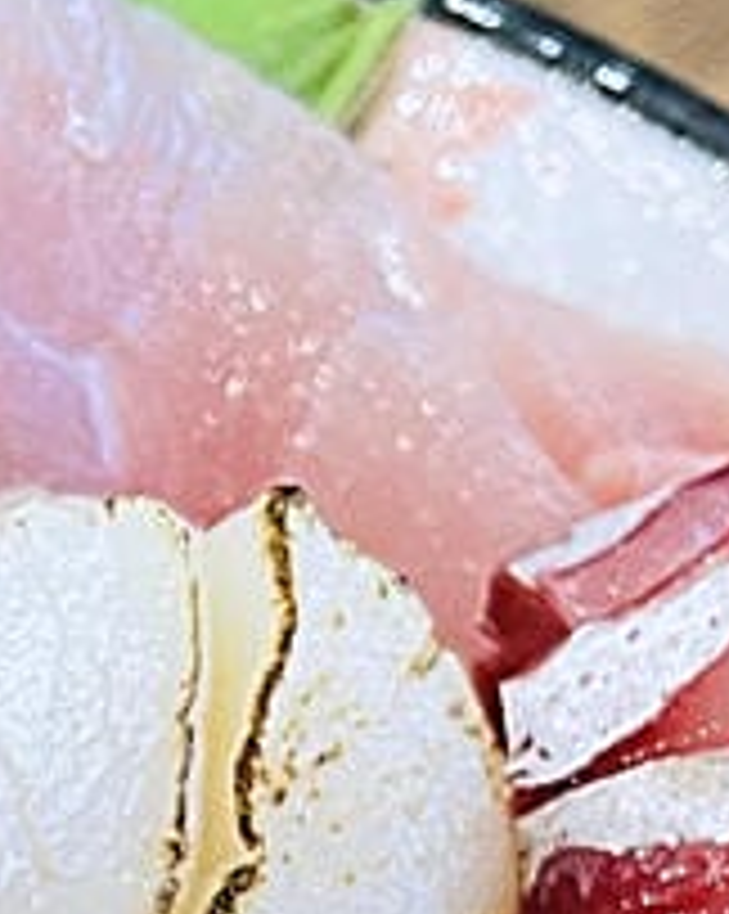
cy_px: 1472
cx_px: -616
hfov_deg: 9.7
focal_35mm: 150
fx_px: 4052
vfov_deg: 12.1
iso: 100
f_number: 1.6
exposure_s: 1/60
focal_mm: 4.2
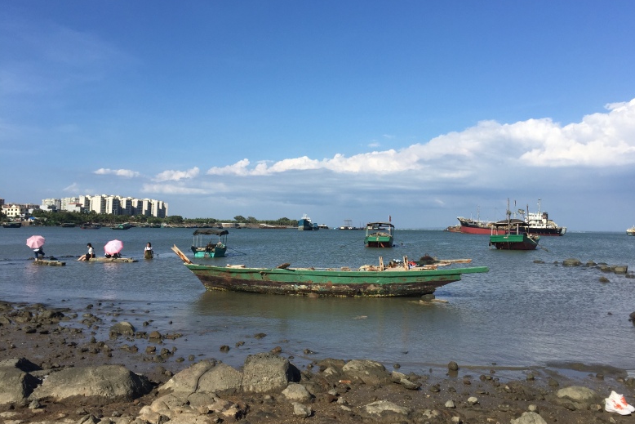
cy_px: 194
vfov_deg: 42.3
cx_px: 322
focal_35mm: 31
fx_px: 547
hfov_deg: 60.3
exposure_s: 1/2475
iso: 32
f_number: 2.2
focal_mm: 4.15
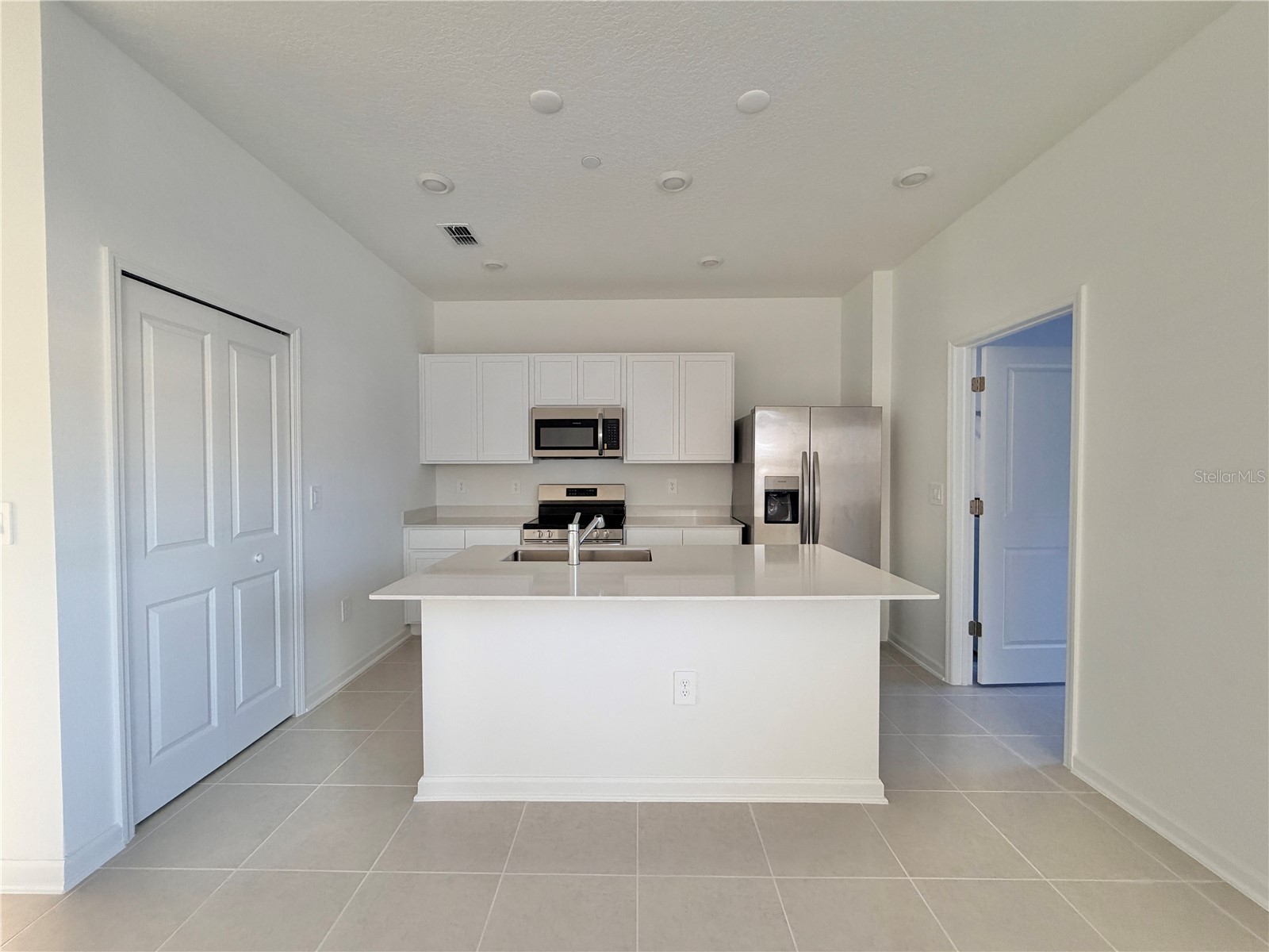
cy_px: 476
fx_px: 513
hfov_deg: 102.1
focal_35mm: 14
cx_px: 634
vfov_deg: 85.7
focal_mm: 2.22
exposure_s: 1/121
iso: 250
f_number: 2.2
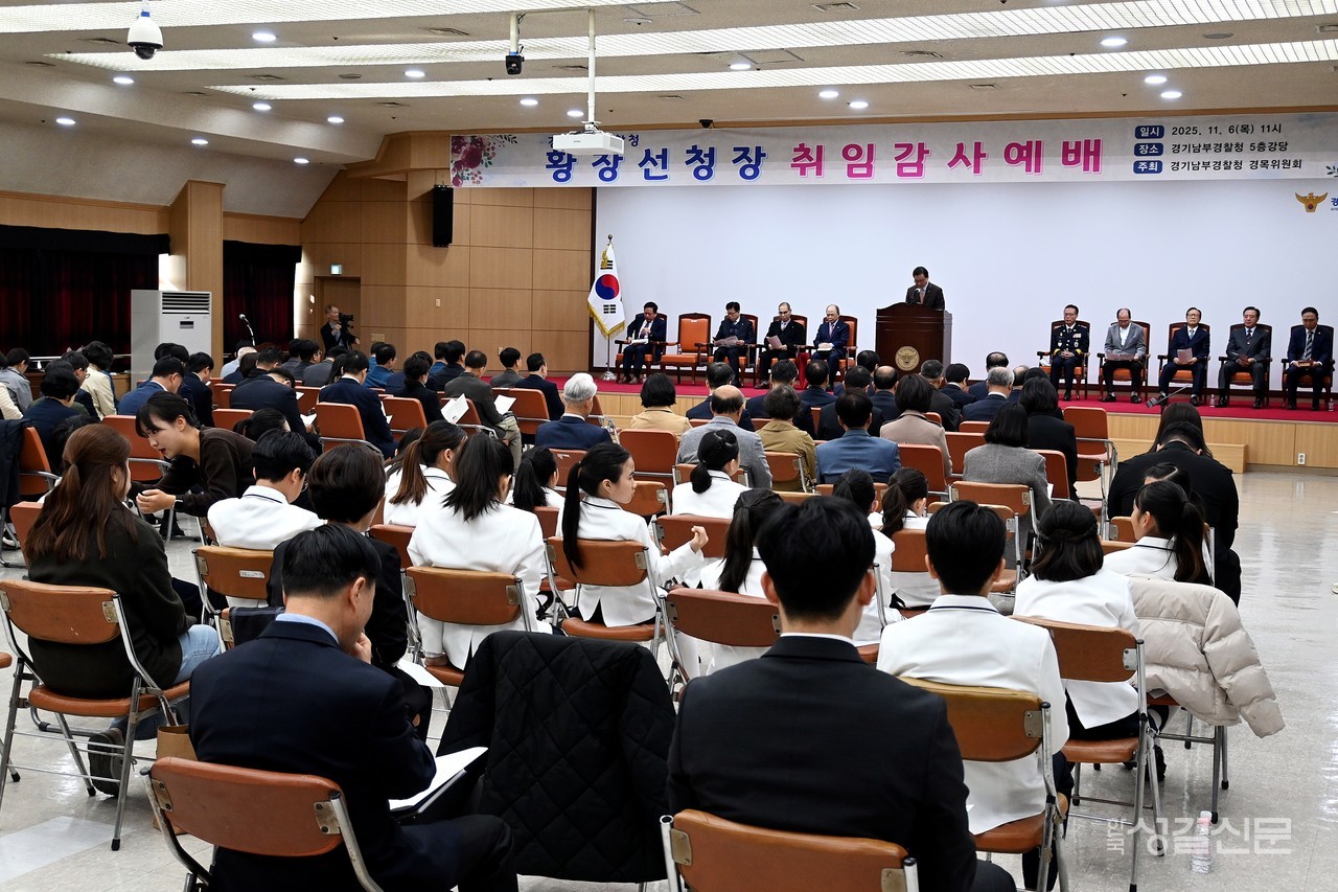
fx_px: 1616
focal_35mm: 44
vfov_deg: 30.8
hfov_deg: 45.0
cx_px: 669
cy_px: 446
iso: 1100
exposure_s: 1/125
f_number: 4.8
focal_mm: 29
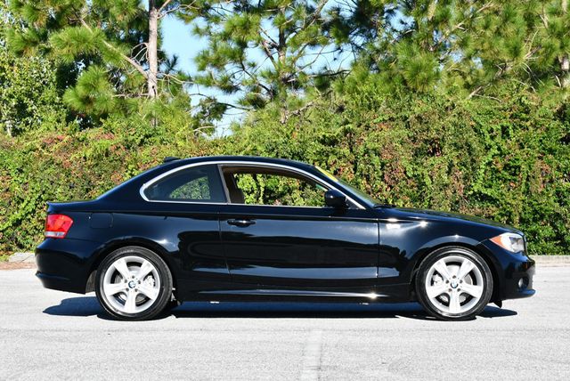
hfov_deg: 22.6
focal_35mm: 90
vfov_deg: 15.2
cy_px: 190
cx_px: 285
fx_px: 1426
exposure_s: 1/250
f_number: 8
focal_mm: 45
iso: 140
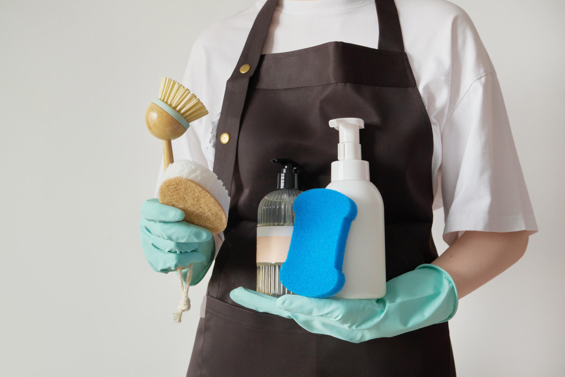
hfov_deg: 43.6
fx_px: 706
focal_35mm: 45
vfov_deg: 29.9
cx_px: 282
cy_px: 188
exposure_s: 1/50
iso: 640
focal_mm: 30
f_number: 5.6
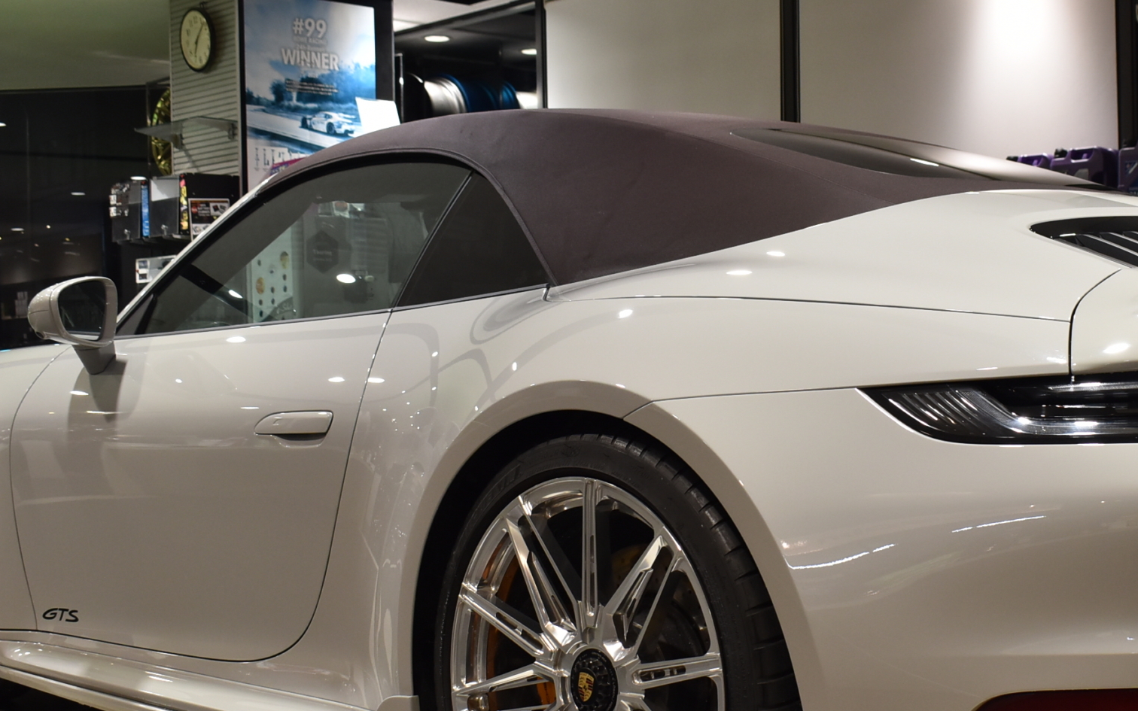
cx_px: 763
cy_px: 486
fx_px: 1768
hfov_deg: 35.3
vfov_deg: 22.6
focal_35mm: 57
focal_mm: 22
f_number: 5
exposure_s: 1/30
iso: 640
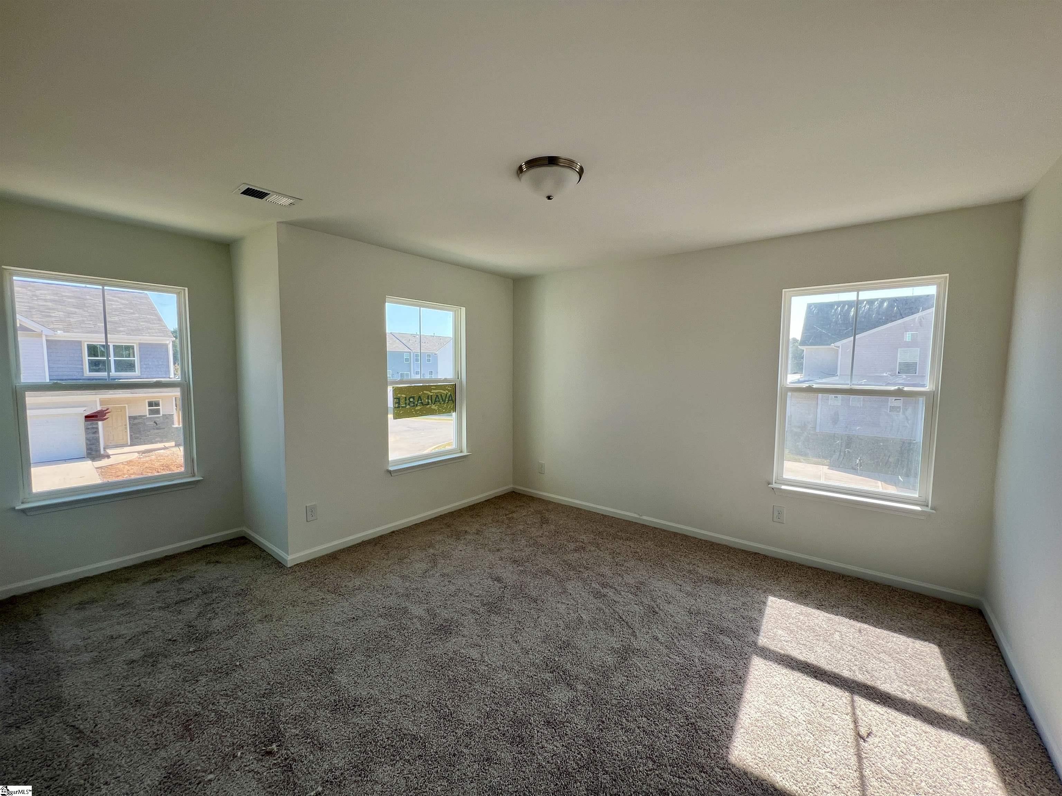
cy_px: 398
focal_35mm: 13
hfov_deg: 106.2
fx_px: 399
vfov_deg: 89.9
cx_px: 531
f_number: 1.8
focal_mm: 1.57
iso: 32
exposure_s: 1/198
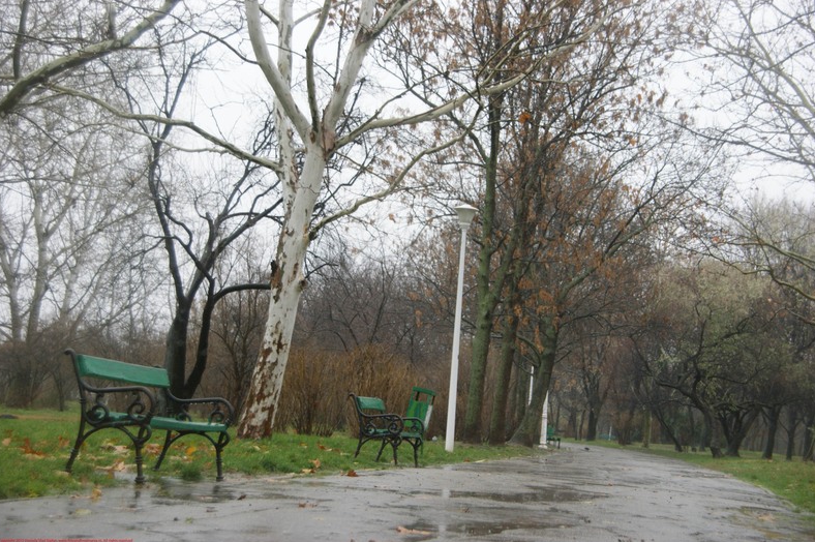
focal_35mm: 69
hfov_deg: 29.5
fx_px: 1550
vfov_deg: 19.8
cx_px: 406
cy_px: 274
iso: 200
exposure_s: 1/15
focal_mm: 45
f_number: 5.6
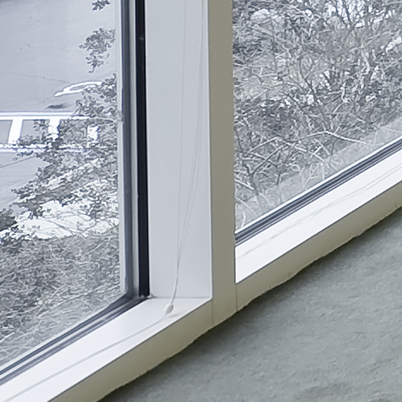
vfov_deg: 13.5
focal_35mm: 113
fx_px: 1485
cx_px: 1451
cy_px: -362
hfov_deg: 9.1
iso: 200
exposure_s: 1/125
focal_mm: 14
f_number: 3.5
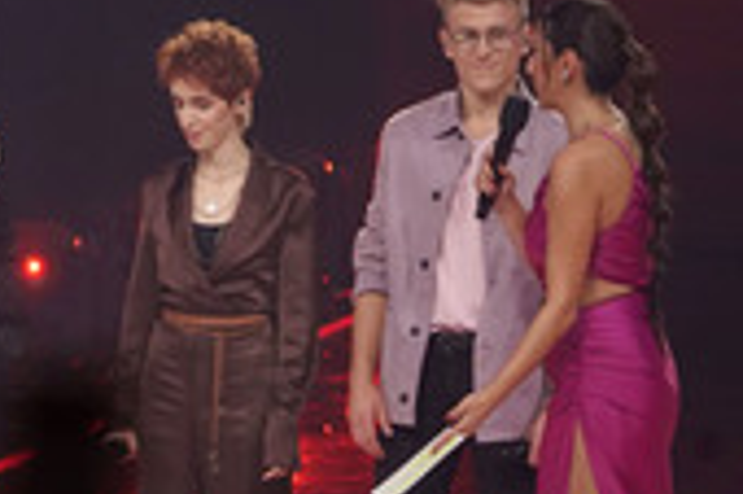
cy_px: 236
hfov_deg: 3.9
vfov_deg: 2.6
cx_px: -160
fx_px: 10969
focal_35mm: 532
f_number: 5.6
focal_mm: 200
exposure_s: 1/160
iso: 4000
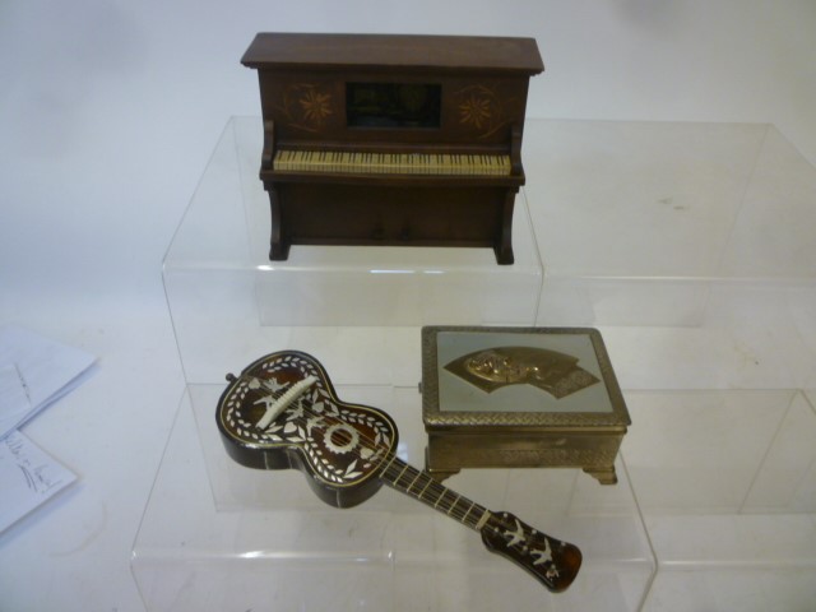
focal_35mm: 29
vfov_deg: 48.2
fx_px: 684
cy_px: 306
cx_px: 408
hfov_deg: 61.7
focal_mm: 5.2
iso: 160
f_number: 3.3
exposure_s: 1/30
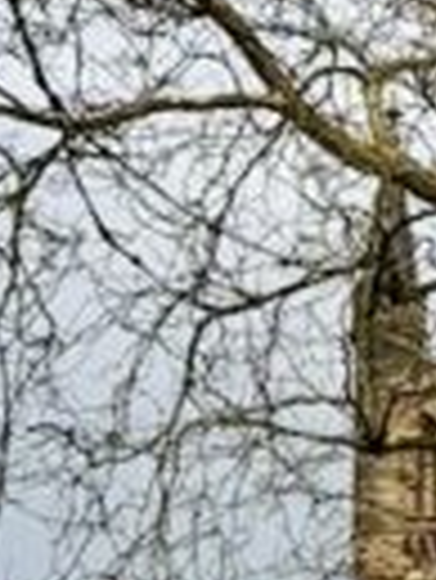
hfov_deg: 3.9
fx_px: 6371
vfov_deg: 5.1
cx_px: 944
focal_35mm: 380
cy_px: 1223
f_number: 1.78
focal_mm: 6.76
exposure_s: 1/5587
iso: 64
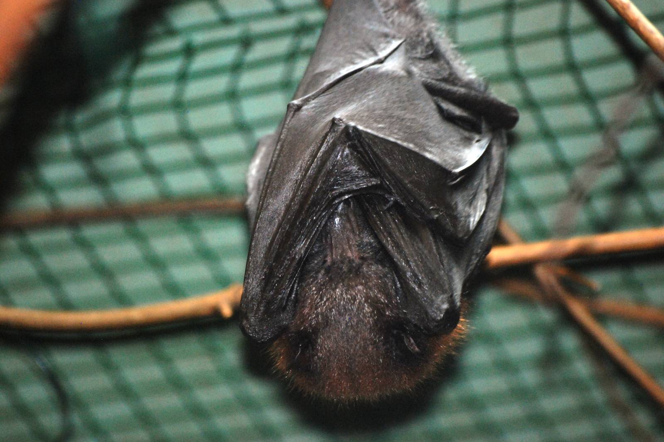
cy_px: 221
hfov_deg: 5.7
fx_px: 6657
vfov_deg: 3.8
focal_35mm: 361
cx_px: 332
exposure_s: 1/60
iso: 1000
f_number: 5.3
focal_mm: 240
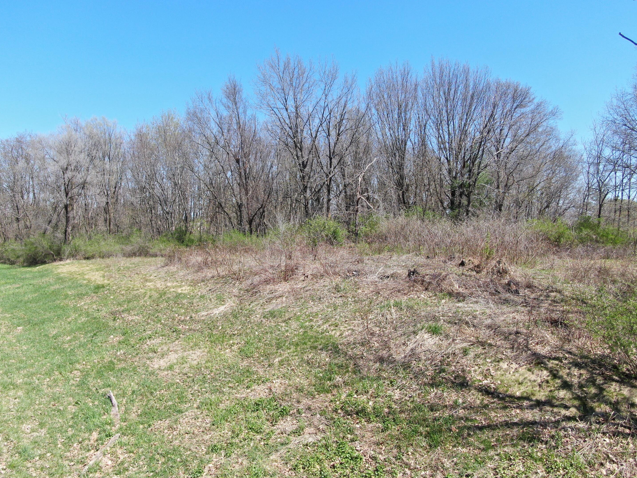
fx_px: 460
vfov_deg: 54.9
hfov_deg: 69.4
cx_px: 311
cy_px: 247
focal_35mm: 25
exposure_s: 1/640
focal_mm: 4.39
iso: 100
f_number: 2.8
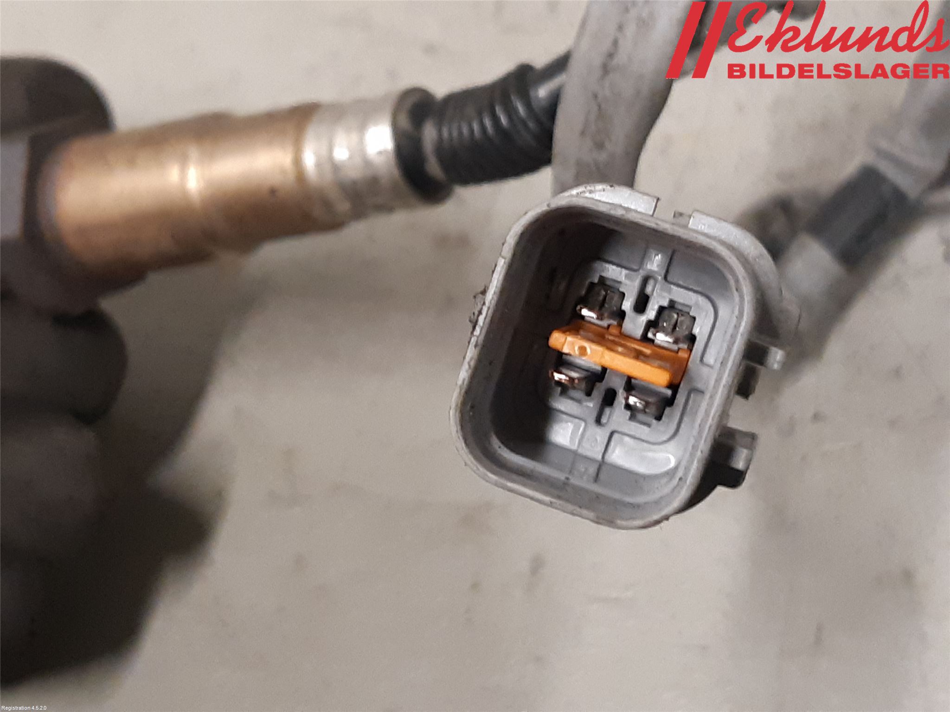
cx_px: 475
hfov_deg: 67.3
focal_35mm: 26
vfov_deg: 53.1
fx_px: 714
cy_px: 356
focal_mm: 3.93
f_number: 1.7
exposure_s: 1/50
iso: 250
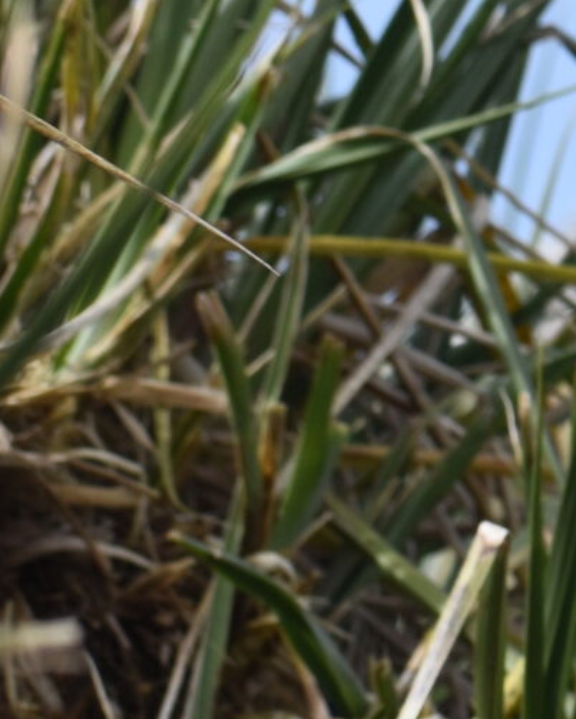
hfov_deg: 3.0
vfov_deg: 3.7
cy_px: 240
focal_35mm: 517
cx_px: 1433
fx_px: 11010
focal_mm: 72
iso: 200
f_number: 10
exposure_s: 1/400
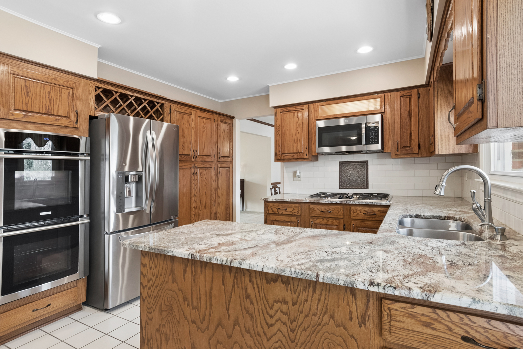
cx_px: 262
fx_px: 261
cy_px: 174
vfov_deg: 67.4
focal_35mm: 18
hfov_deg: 90.0
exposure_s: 1/50
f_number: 8
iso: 800
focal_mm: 12
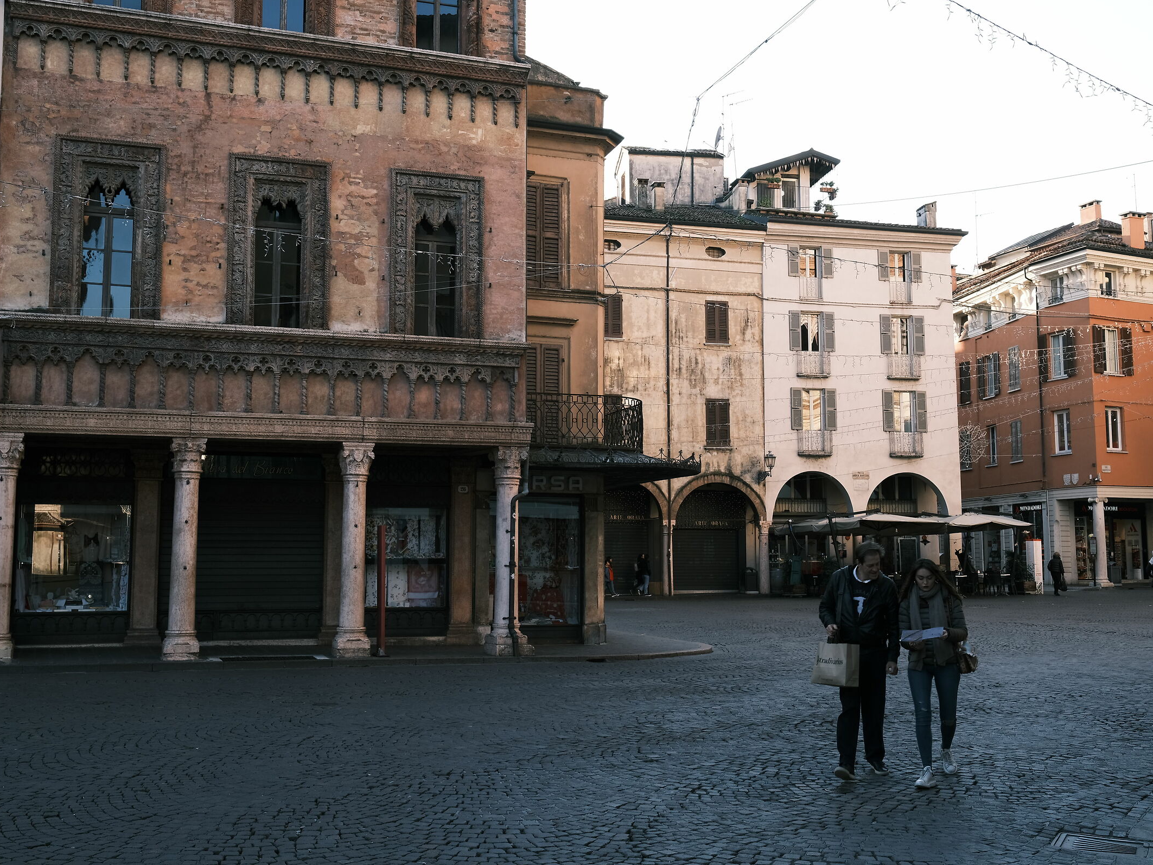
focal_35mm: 38
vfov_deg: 37.7
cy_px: 431
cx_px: 566
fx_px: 1266
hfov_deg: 49.0
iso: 250
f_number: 8
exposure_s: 1/70
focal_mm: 23
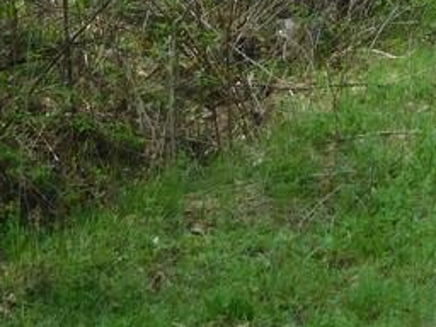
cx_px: 477
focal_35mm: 320
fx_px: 4031
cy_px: -296
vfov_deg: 4.6
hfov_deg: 6.2
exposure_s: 1/400
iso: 125
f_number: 4.4
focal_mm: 14.2
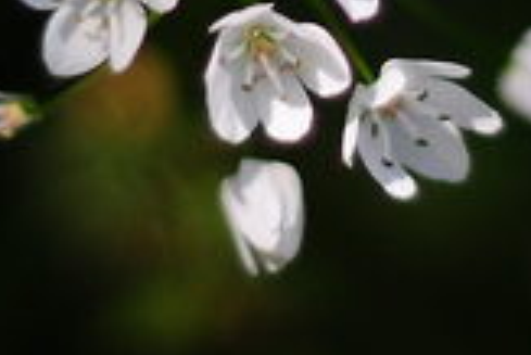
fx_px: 4471
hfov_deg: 6.8
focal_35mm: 303
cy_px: -83
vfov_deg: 4.5
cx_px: 280
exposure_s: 1/6400
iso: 200
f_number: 1.2
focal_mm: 55
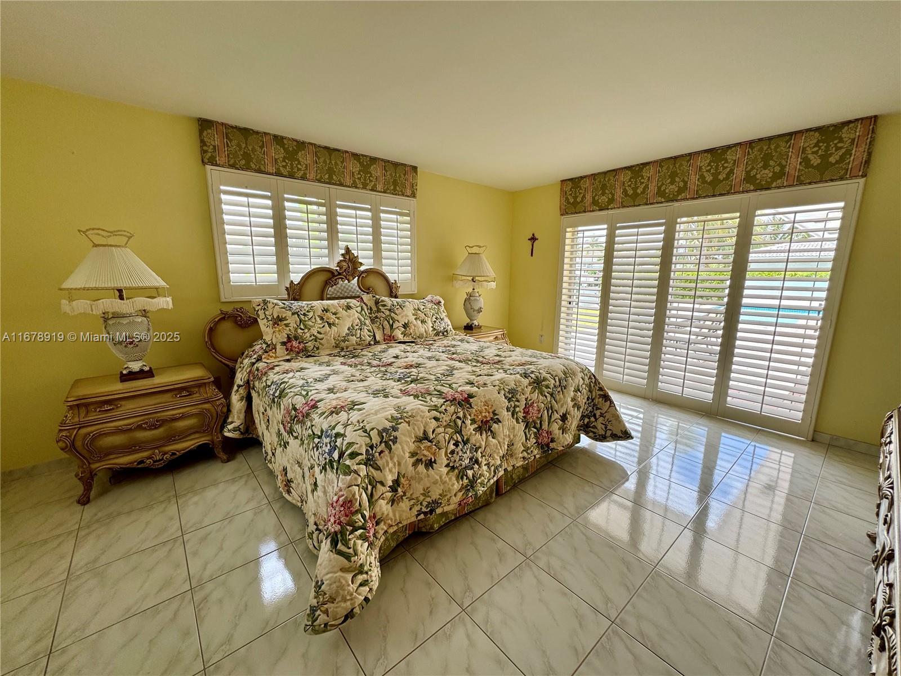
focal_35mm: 14
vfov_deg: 85.7
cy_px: 338
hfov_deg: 102.1
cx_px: 450
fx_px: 364
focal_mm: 2.22
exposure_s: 1/159
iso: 40
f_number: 2.2
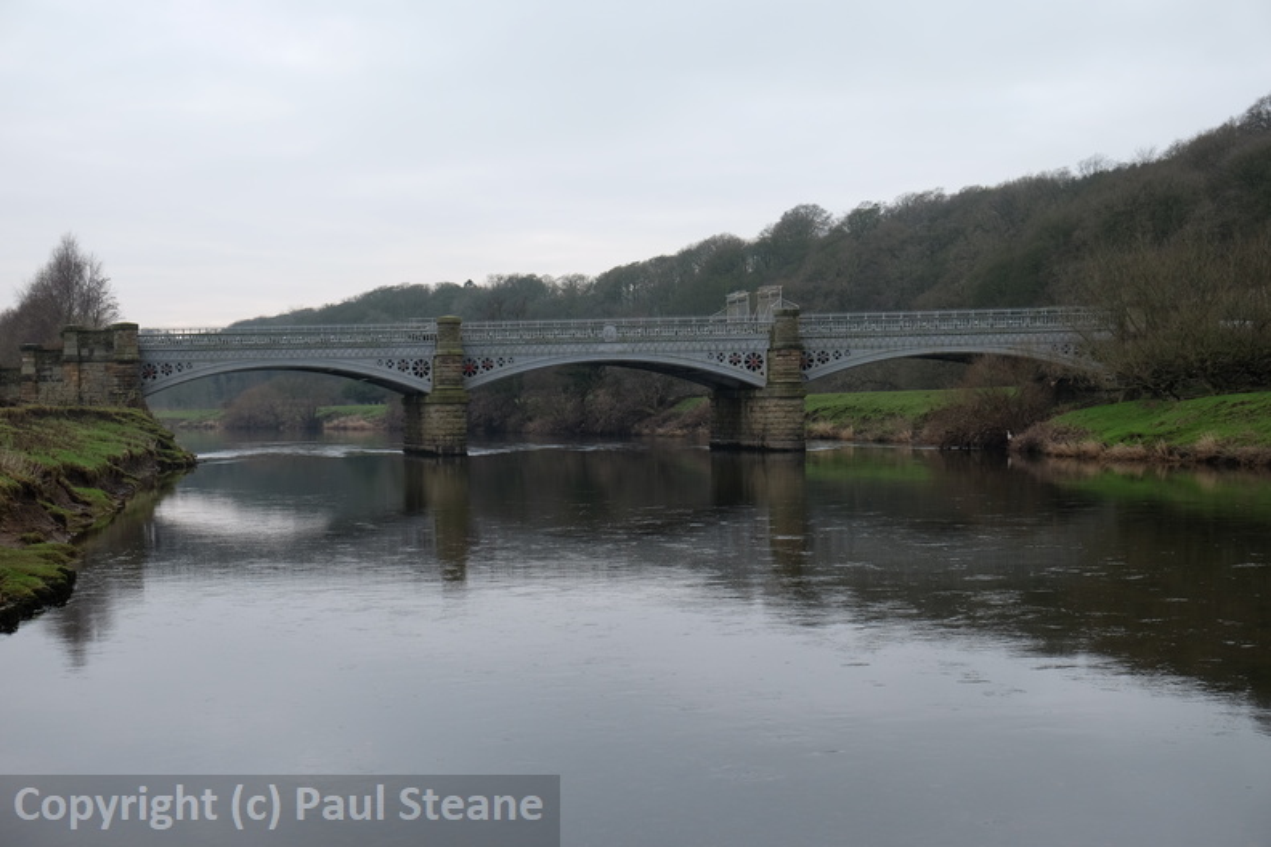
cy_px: 424
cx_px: 636
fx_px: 1659
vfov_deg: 28.6
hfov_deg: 41.9
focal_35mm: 47
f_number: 5
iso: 200
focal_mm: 31.5
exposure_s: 1/125
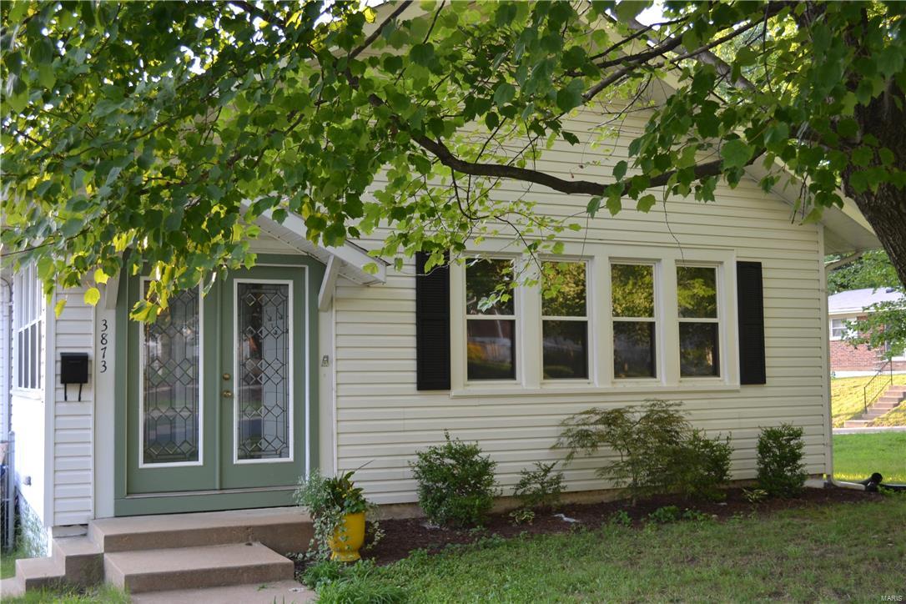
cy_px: 302
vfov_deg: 31.9
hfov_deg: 46.4
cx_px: 453
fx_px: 1057
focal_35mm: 42
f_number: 4.5
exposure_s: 1/80
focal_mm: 28
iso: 400
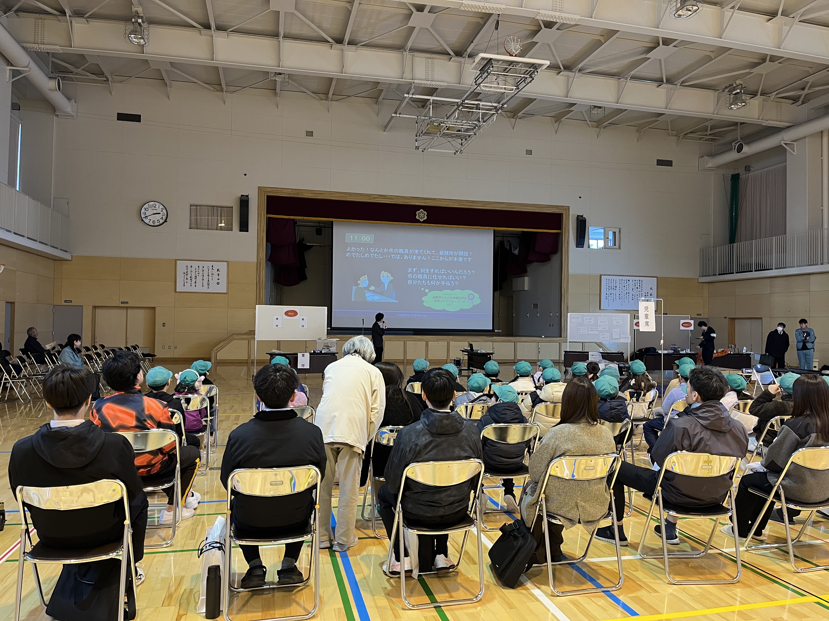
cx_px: 414
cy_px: 310
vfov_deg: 53.1
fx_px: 623
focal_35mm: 26
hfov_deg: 67.3
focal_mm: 5.1
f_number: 1.6
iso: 160
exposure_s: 1/50
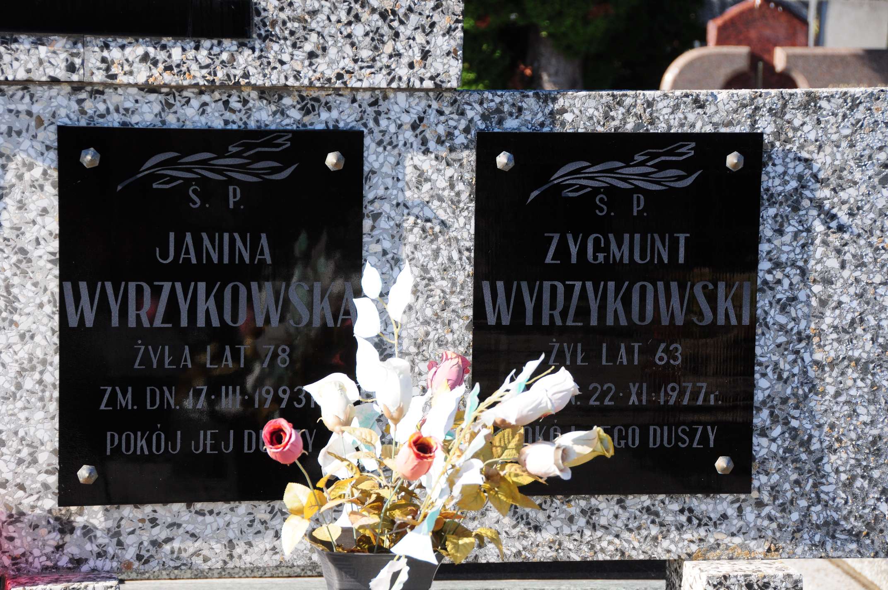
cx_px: 444
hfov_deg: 18.2
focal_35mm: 112
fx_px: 2772
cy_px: 295
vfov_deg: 12.1
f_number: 7.1
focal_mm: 75
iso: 320
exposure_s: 1/500
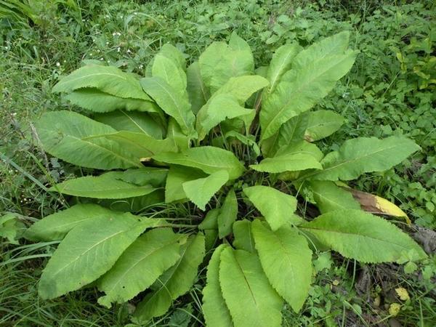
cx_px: 218
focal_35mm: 27
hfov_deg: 65.3
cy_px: 164
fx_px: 340
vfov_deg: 51.4
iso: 64
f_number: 3.2
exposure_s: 1/61.6
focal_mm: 4.7
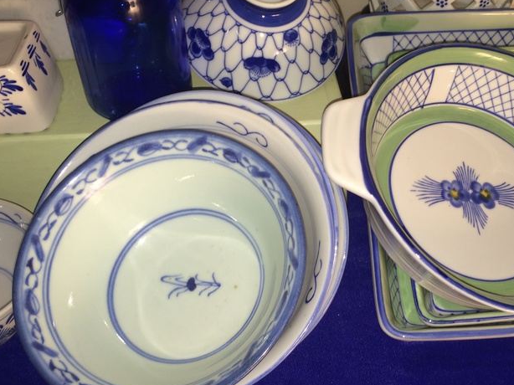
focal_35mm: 44
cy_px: 198
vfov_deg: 32.9
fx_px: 653
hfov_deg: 42.3
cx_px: 347
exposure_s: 1/41
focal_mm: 4.12
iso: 32
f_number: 2.2
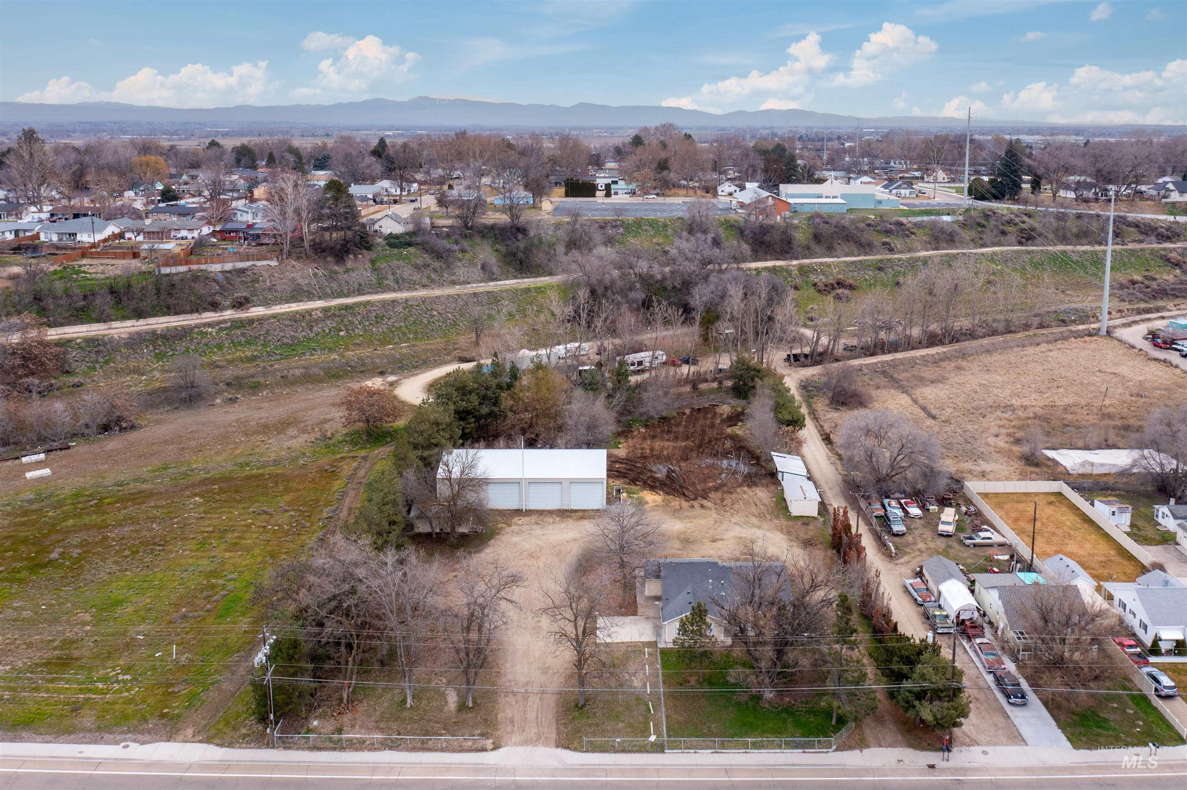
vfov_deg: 46.4
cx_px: 594
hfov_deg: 65.5
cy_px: 395
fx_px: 923
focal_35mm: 28
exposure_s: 1/400
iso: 100
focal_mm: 10.26
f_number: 5
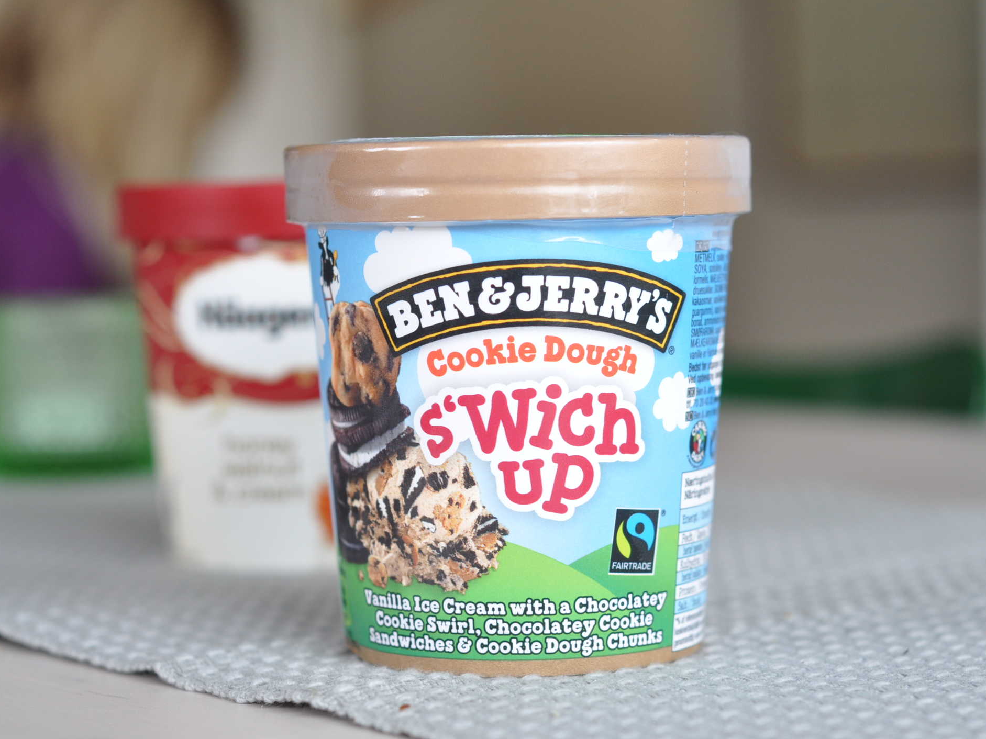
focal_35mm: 82
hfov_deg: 23.8
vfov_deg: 18.0
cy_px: 371
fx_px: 2336
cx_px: 533
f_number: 4
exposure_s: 1/60
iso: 400
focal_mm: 50
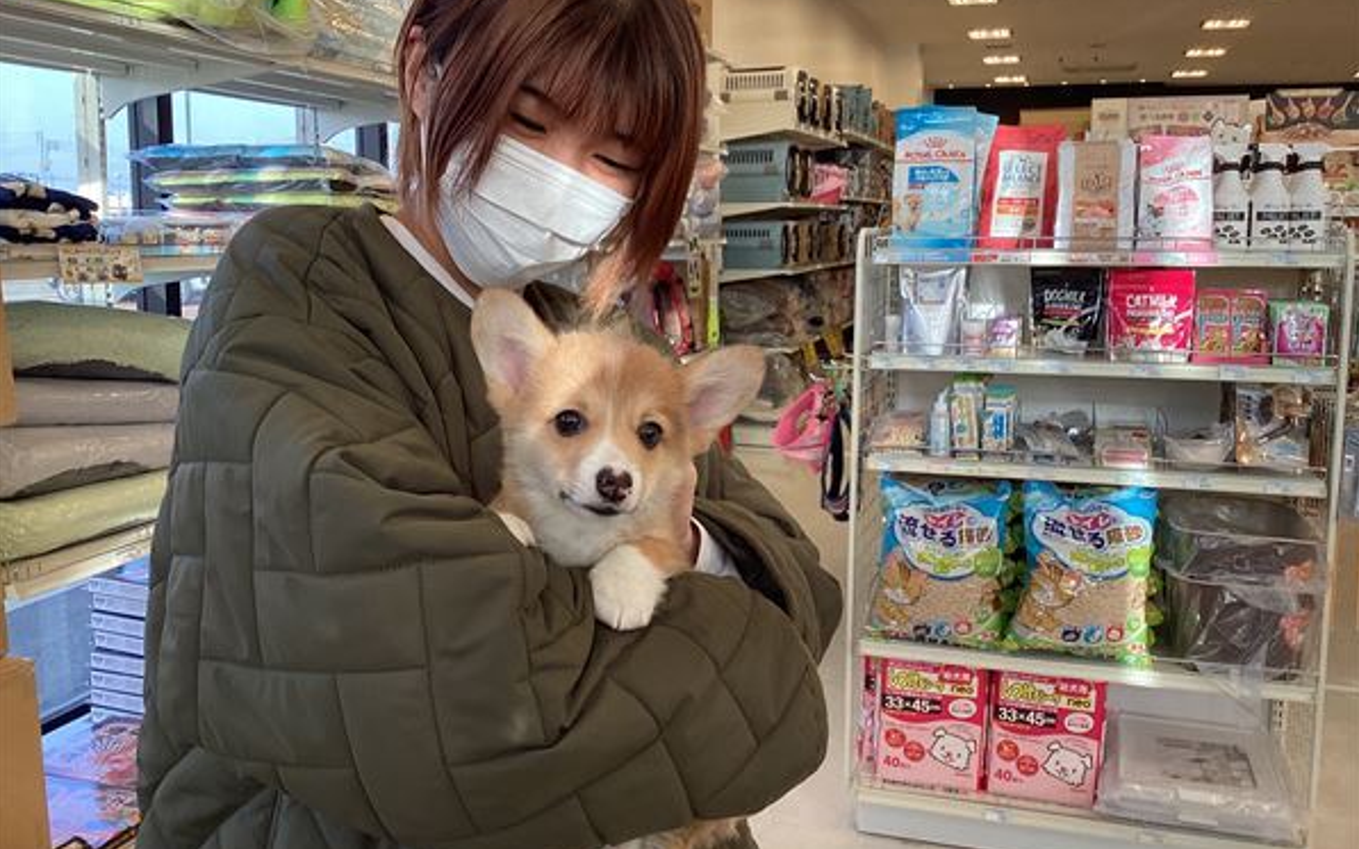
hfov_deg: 58.1
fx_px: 1222
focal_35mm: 33
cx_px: 681
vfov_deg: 38.3
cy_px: 373
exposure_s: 1/100
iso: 40
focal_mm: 3.3
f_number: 2.4
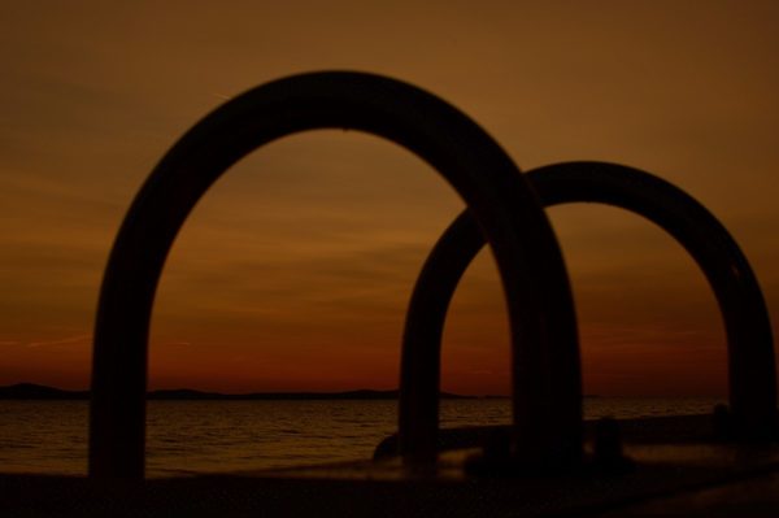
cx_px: 390
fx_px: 1135
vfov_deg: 25.7
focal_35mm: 52
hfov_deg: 37.9
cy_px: 259
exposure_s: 1/250
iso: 100
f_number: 8
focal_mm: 35
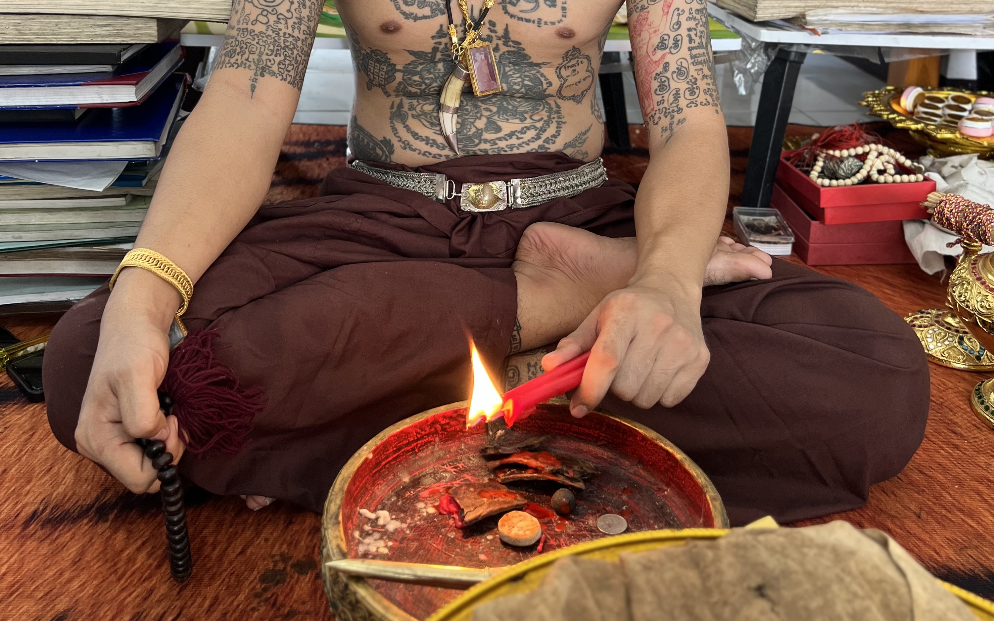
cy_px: 67
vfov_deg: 32.8
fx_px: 1002
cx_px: 497
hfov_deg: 52.7
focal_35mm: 37
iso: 100
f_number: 1.5
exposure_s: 1/50
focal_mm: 5.7
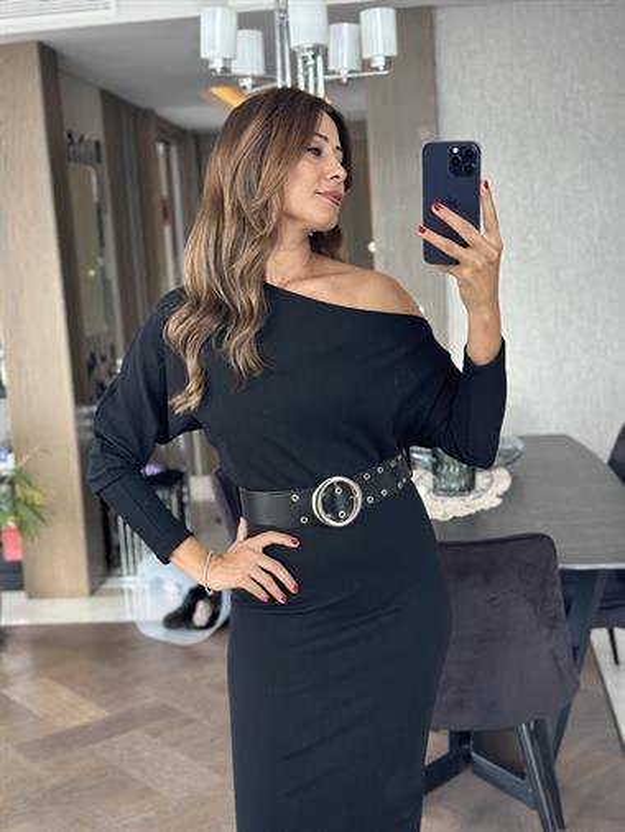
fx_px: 1155
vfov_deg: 39.6
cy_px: 416
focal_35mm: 48
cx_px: 312
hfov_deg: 30.3
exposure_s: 1/60
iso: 125
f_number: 1.78
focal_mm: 6.86
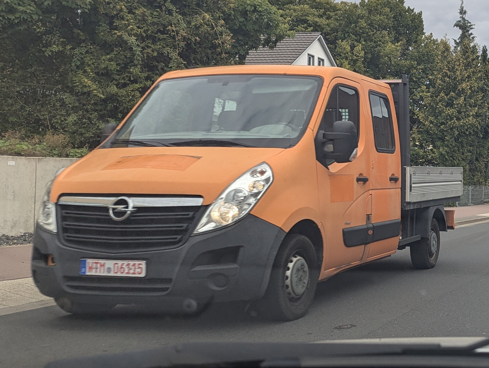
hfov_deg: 71.5
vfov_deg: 56.9
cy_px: 184
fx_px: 340
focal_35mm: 24
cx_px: 244
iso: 46
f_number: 1.9
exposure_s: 1/1019
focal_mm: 6.8
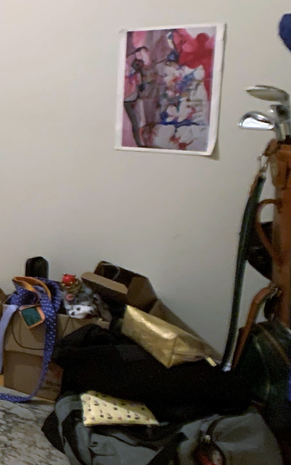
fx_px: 964
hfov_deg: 14.2
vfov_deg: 27.0
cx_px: -299
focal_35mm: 76
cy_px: 159
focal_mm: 4.25
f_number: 1.8
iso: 320
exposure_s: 1/30
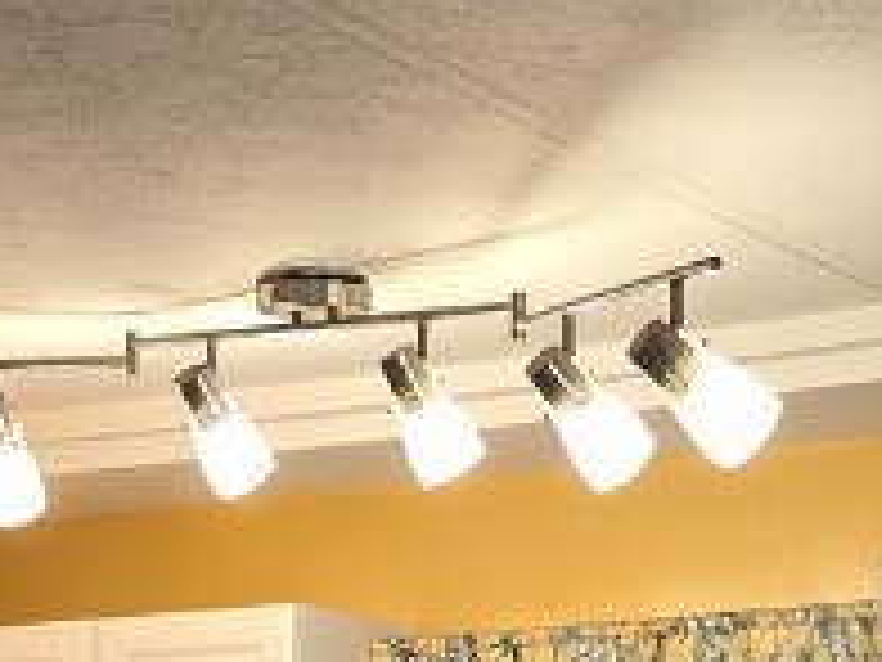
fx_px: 3058
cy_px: 1288
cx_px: 315
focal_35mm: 120
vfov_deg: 11.3
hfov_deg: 16.4
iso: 50
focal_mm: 6.3
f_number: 1.7
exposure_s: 1/60
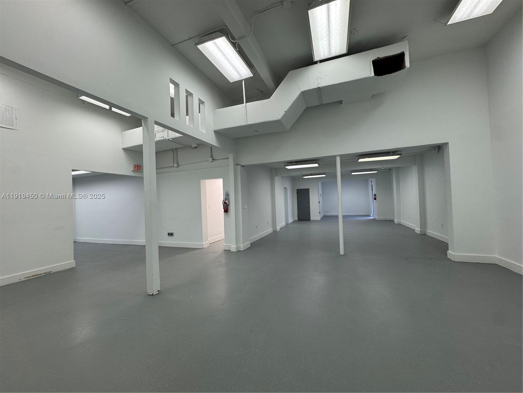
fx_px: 212
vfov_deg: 85.7
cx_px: 262
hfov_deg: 102.1
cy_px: 196
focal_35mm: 14
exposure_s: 1/120
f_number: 2.2
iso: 80
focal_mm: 2.22
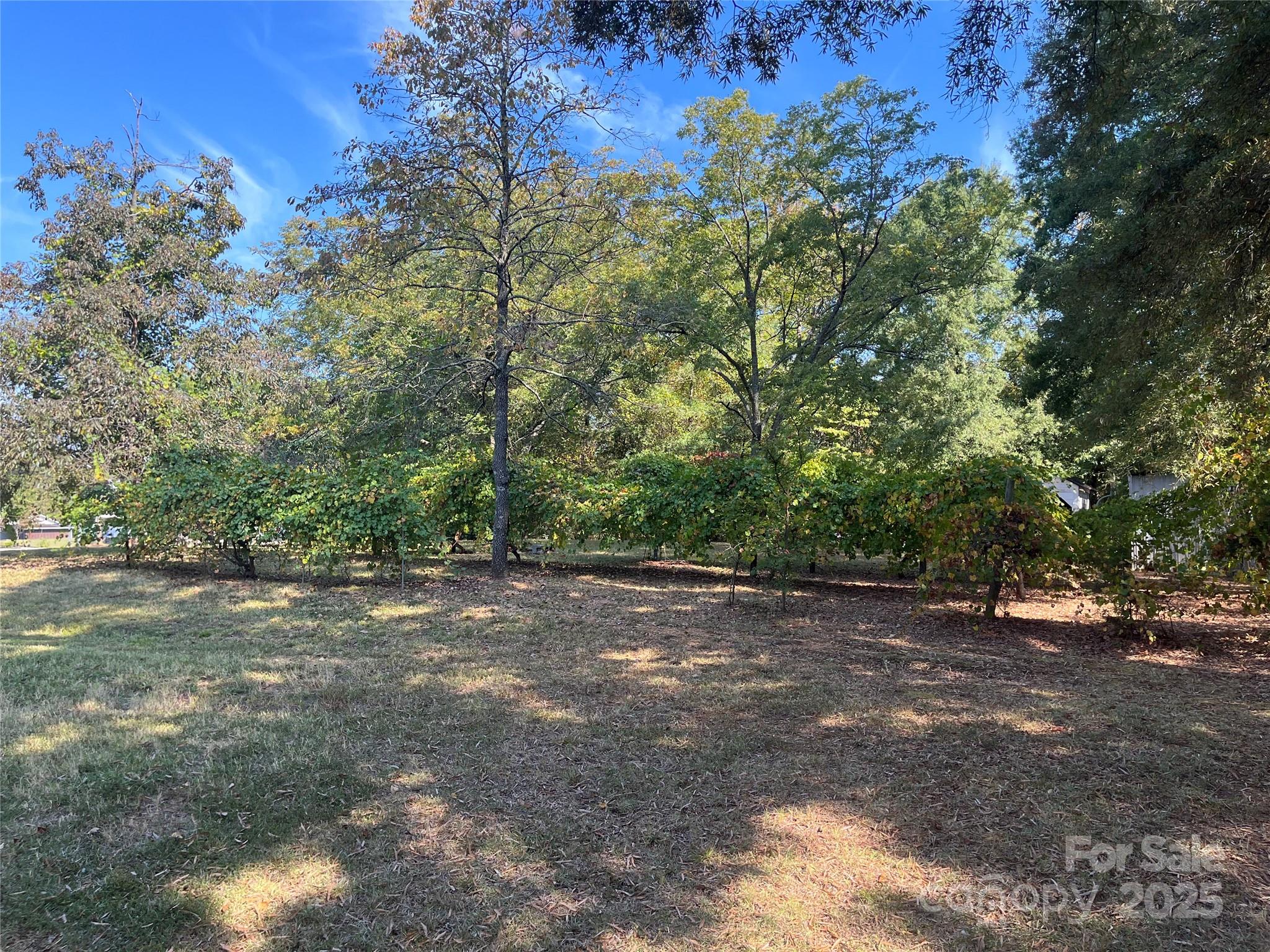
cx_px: 635
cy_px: 476
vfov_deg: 53.1
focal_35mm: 26
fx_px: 954
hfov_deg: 67.3
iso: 50
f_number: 1.6
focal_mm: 5.1
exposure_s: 1/569
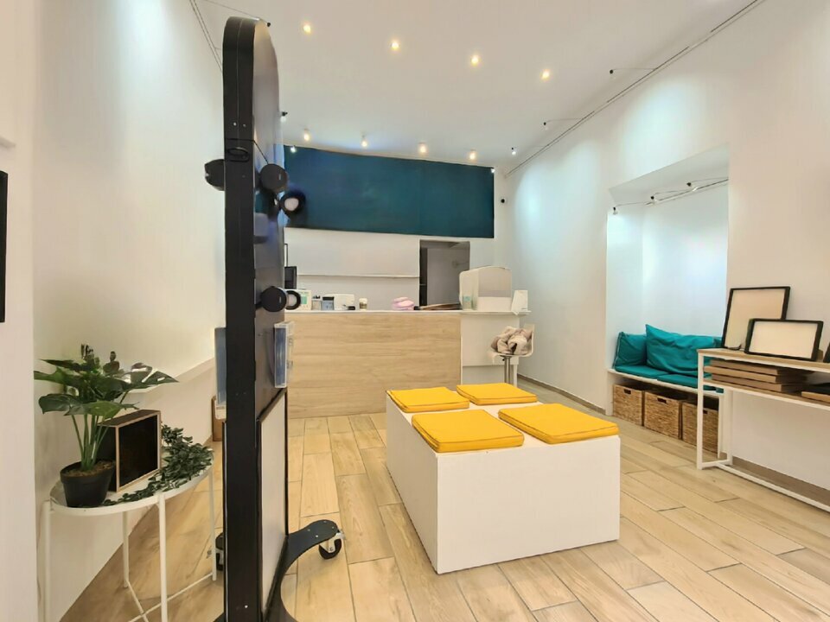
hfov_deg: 106.2
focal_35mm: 13
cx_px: 415
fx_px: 312
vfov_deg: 89.9
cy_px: 311
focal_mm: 2.22
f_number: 2.2
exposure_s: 1/50
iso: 80
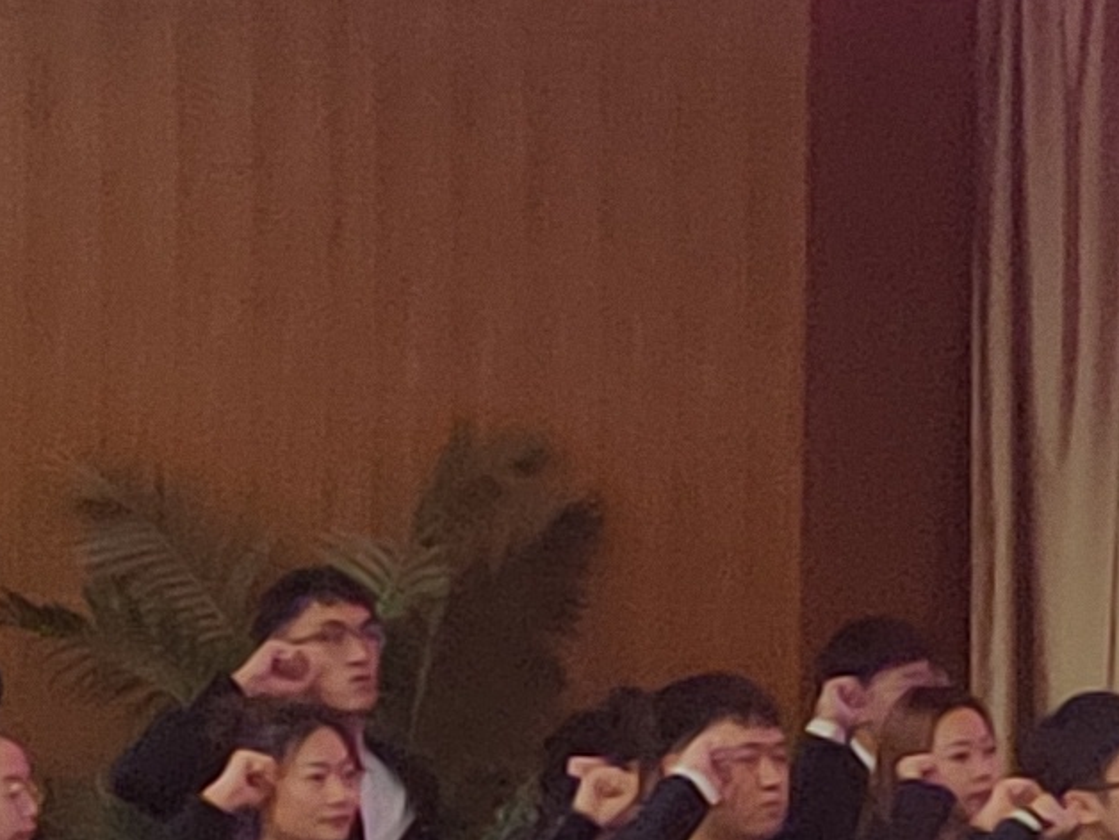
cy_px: 376
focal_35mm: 172
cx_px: 2047
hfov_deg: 10.7
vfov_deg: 8.6
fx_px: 5560
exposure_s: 1/50
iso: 160
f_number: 1.65
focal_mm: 4.75
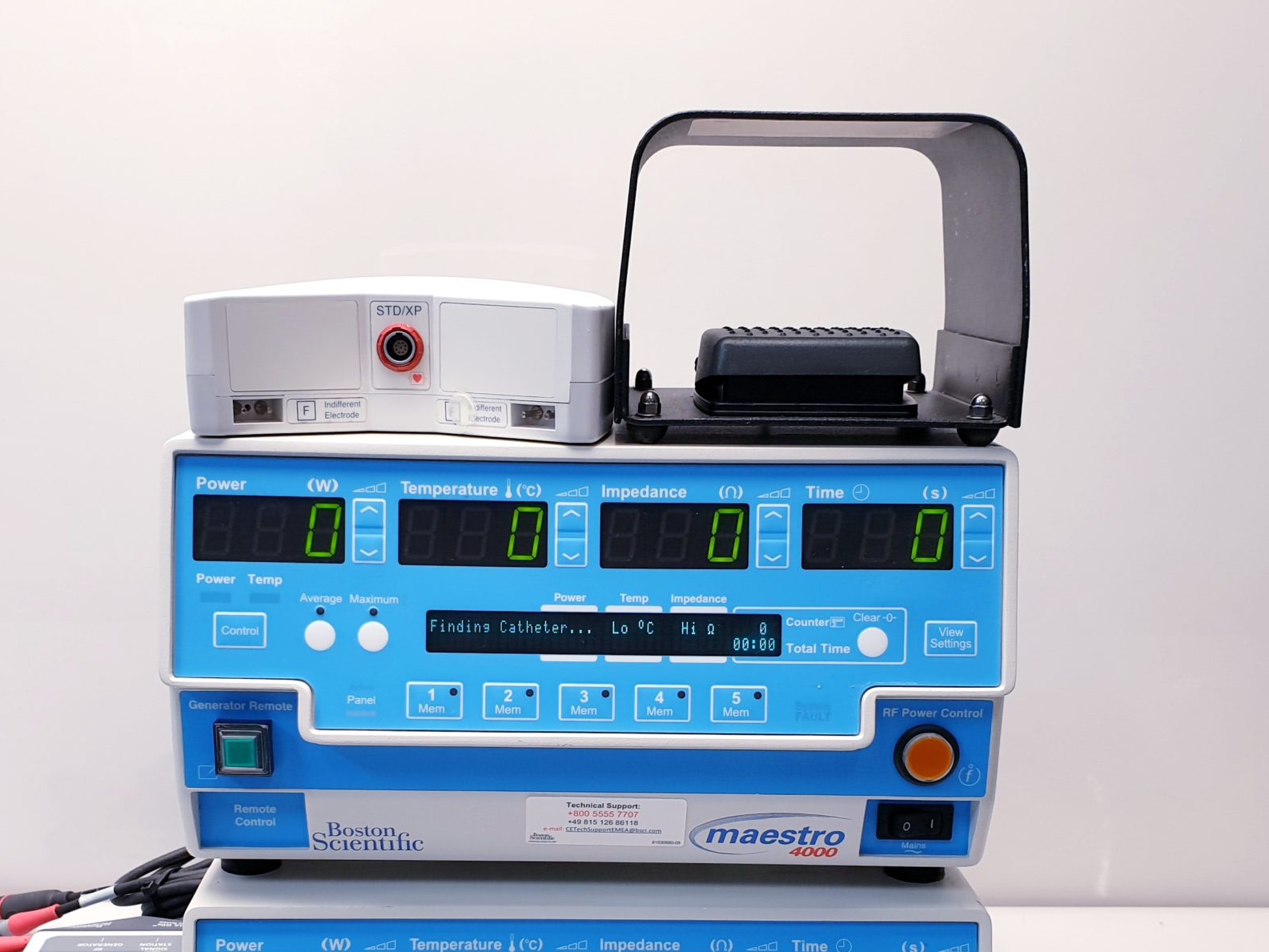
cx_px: 585
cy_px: 751
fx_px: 1540
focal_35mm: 42
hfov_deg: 44.8
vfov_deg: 33.4
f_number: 2.4
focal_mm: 4.3
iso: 80
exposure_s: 1/50
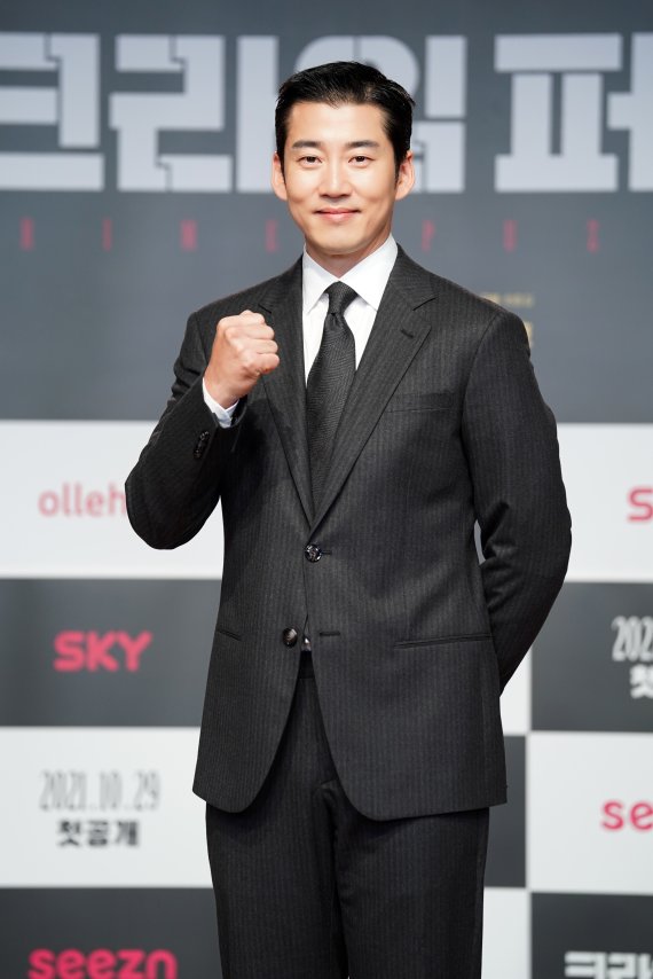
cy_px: 490
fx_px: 4458
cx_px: 326
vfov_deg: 12.5
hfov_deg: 8.4
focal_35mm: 164
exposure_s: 1/160
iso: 800
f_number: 4
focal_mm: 164
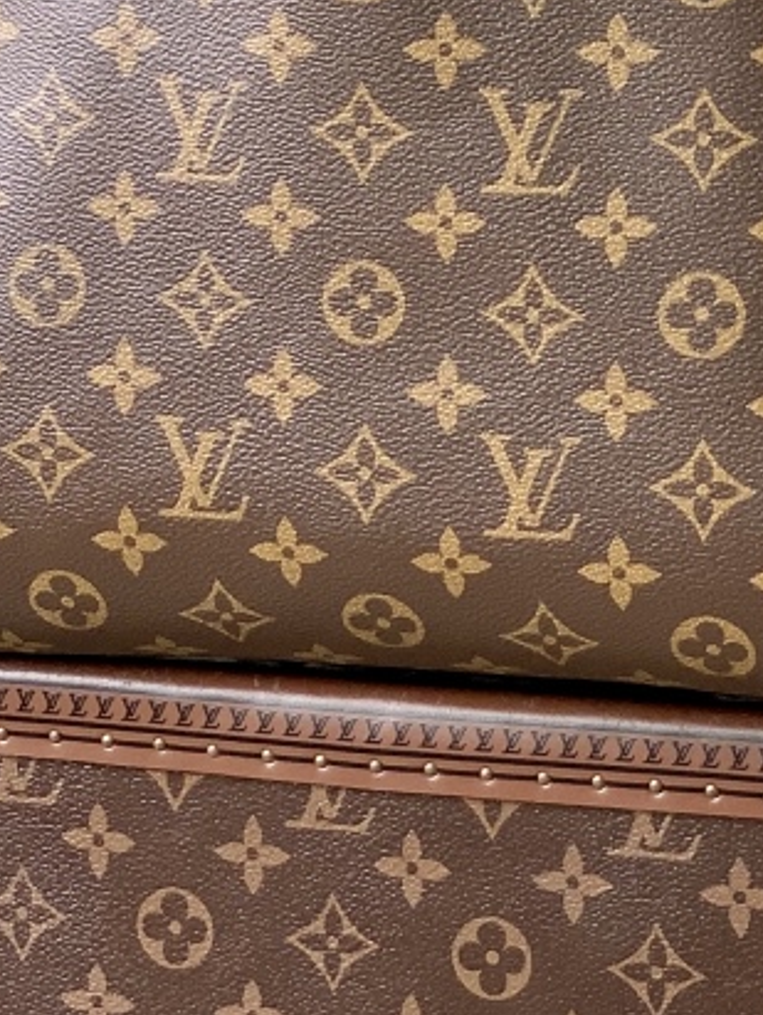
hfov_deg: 8.2
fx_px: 5341
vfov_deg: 10.6
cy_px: -383
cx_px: 464
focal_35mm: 182
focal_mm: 6
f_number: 2.4
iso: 32
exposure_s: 1/122
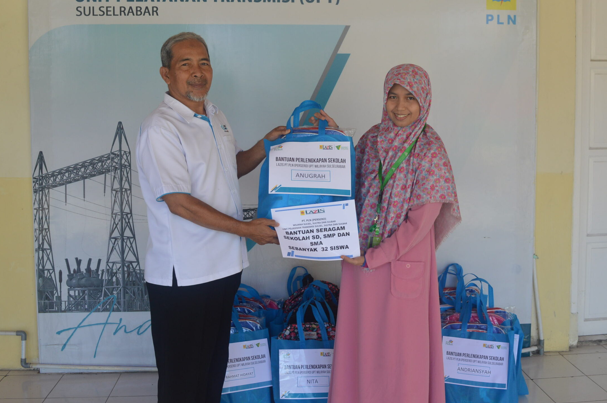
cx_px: 321
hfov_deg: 49.6
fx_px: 657
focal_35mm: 39
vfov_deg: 34.1
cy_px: 169
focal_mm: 22
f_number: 8
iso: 400
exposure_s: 1/125
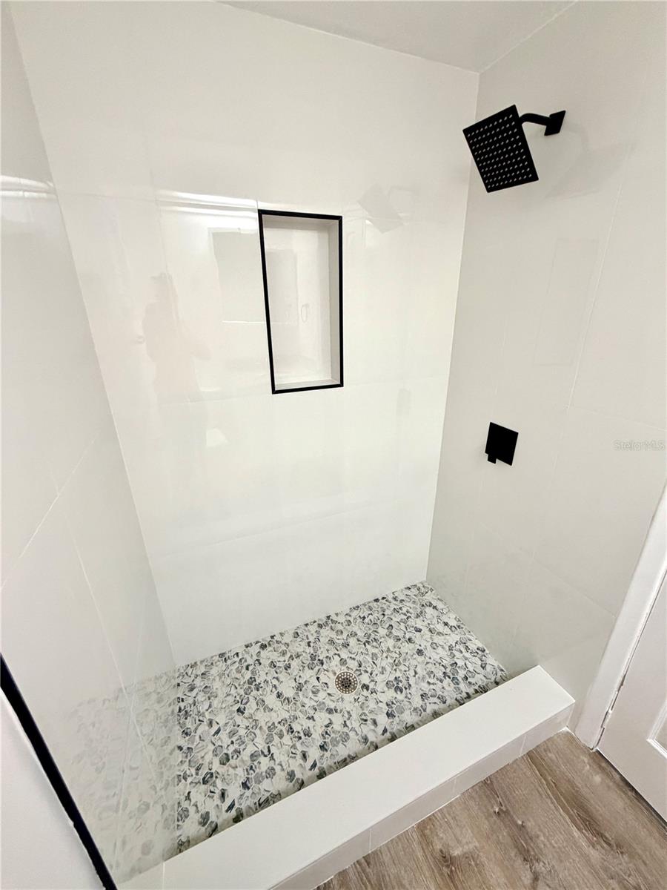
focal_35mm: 14
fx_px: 360
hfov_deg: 85.7
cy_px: 445
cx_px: 334
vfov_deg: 102.1
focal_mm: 2.22
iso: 320
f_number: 2.2
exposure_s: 1/120
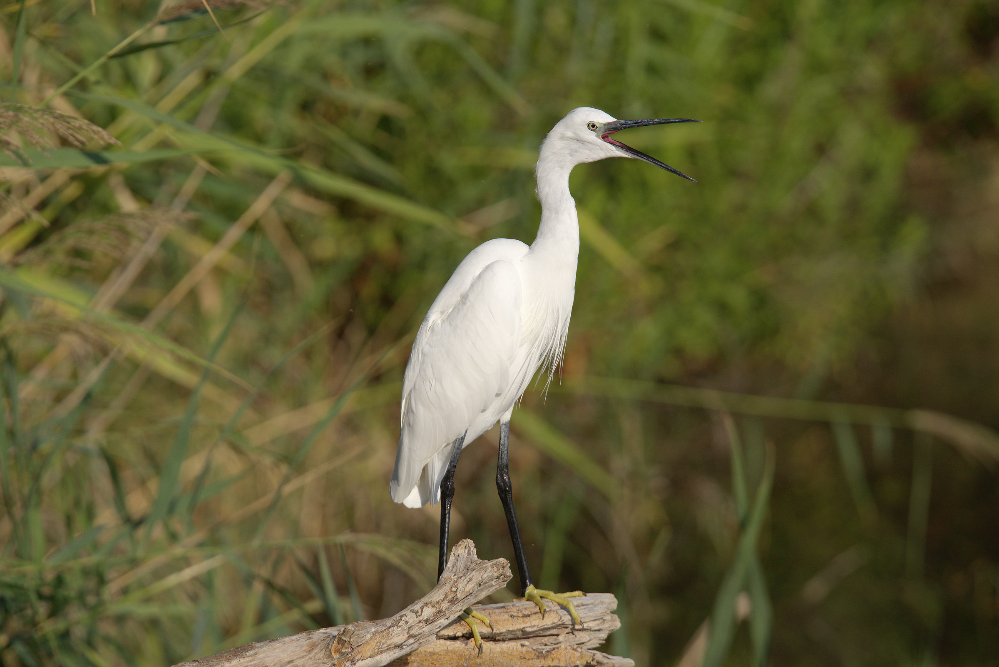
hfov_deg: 4.6
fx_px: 12491
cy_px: 334
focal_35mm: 450
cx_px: 500
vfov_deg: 3.1
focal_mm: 450
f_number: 9
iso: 400
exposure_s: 1/2000
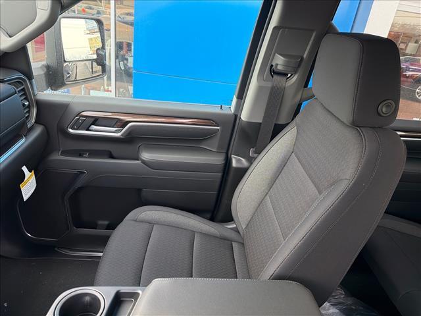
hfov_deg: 71.6
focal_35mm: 24
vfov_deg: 56.8
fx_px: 292
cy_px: 158
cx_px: 210
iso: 200
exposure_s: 1/101
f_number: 1.78
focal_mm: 6.76
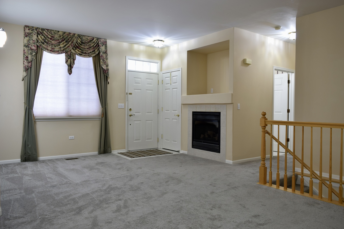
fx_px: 258
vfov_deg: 47.9
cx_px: 172
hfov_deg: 67.4
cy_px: 114
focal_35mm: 27
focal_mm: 18
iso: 100
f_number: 5
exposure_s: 1/8
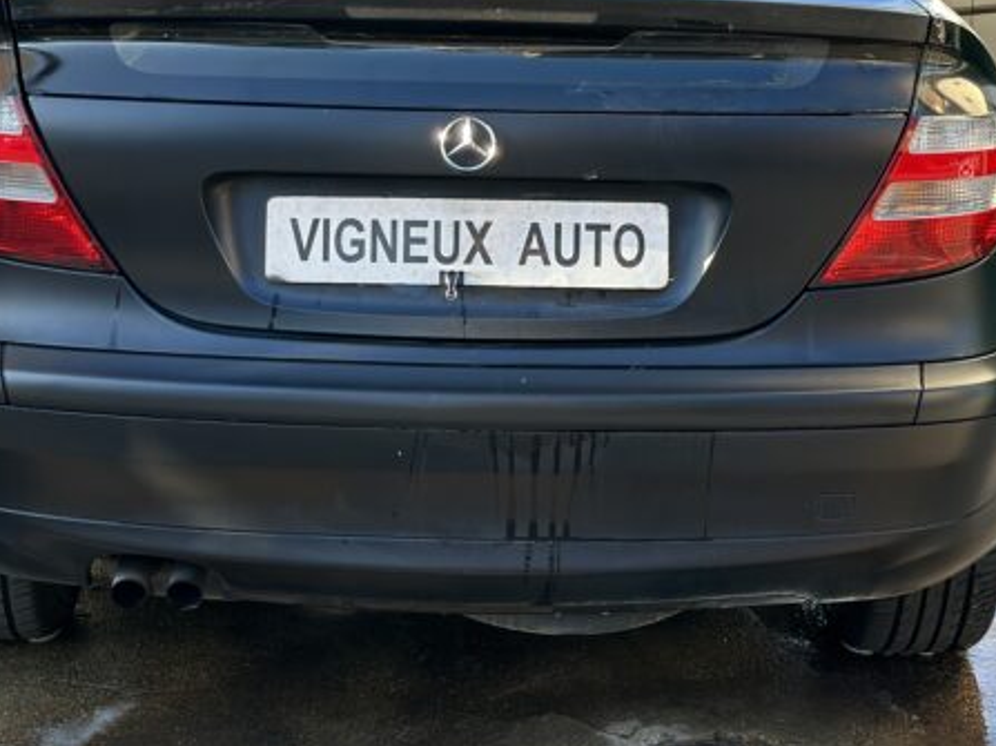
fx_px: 2474
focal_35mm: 86
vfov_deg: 17.1
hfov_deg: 22.8
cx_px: 481
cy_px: 225
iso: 64
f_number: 1.78
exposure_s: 1/256
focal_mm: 6.86
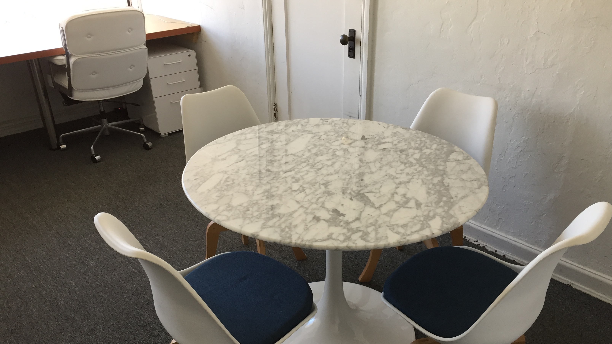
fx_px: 519
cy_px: 200
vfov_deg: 36.6
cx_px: 304
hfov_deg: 61.0
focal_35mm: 32
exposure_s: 1/40
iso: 32
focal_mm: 4.15
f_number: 2.2
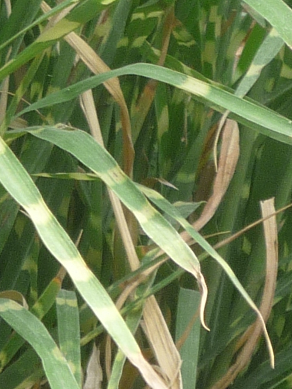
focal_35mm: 341
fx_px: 3839
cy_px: -189
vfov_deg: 5.8
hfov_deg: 4.3
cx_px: -96
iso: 100
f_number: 5.2
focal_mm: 10.9
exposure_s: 1/80
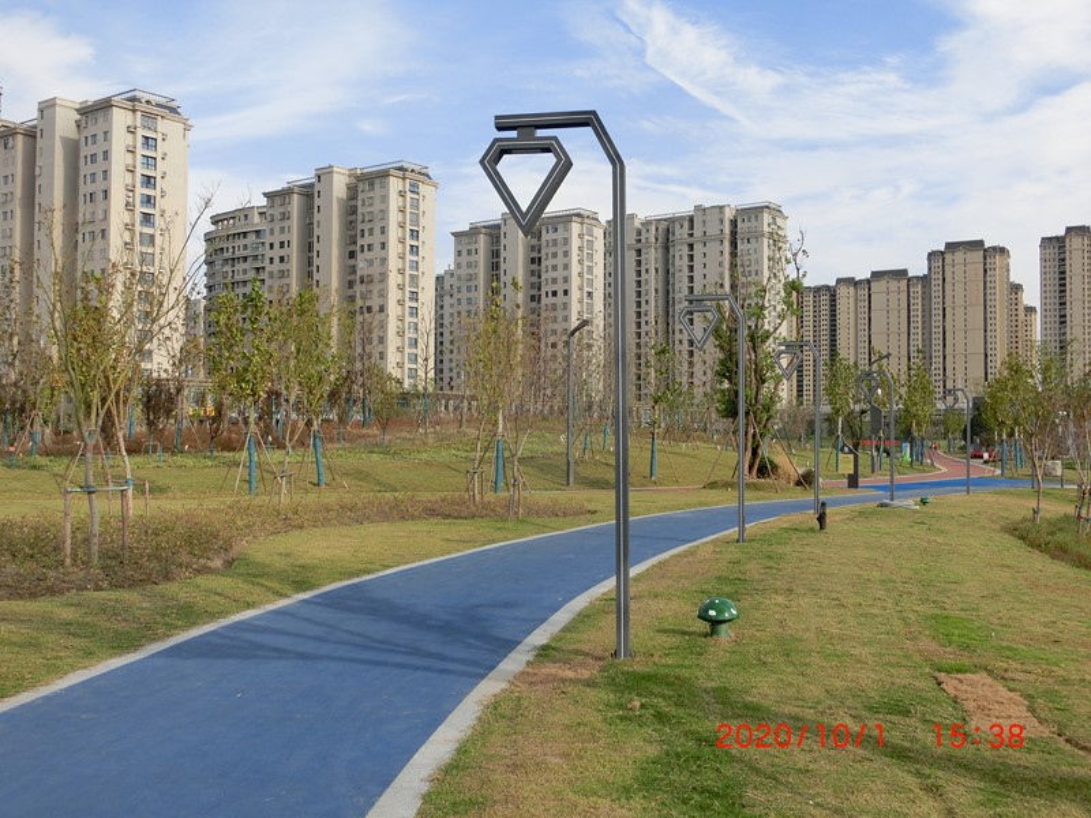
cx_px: 546
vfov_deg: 36.8
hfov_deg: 47.9
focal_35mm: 39
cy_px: 409
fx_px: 1229
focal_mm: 6.9
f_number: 4.1
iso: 80
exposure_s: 1/640
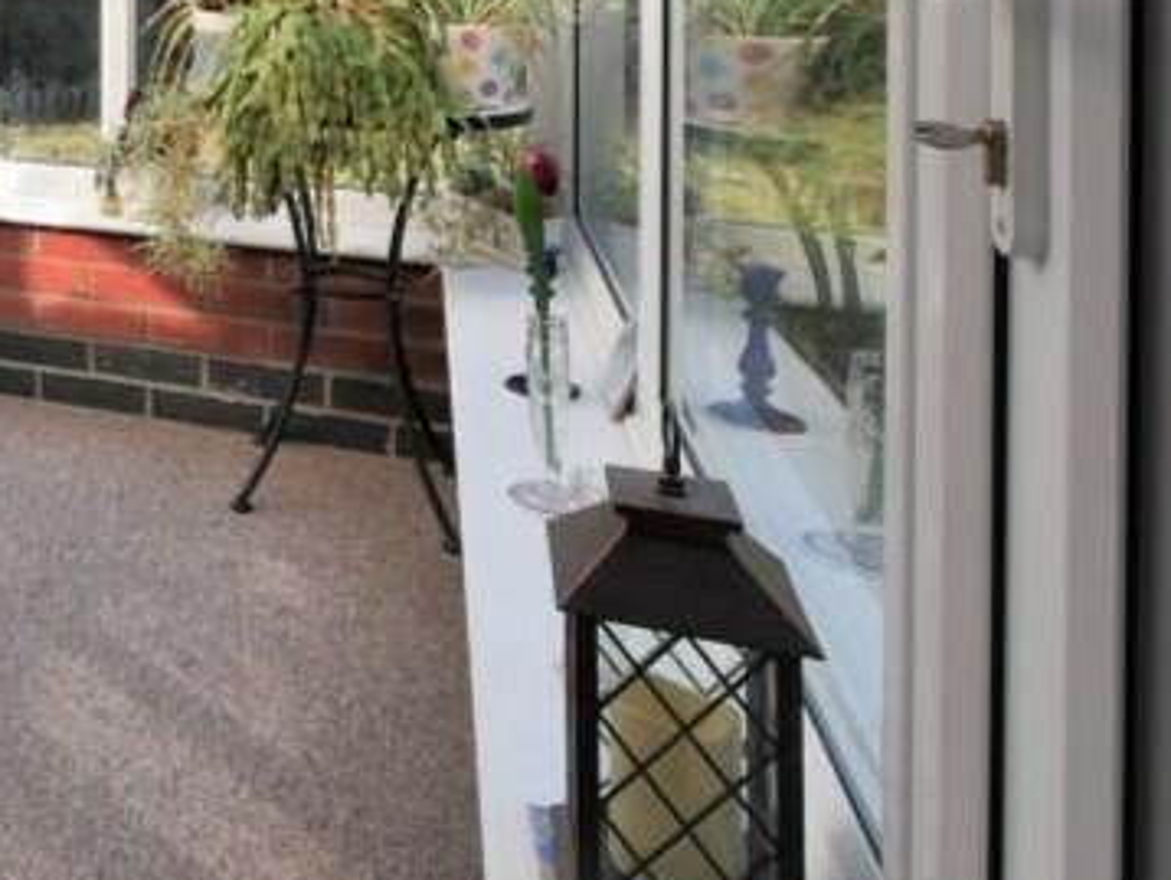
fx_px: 1354
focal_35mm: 40
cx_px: -294
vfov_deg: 31.4
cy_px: -116
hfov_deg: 35.0
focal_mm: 7
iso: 200
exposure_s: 1/250
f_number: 5.6
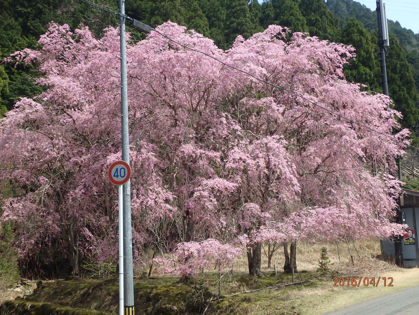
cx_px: 210
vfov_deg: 34.3
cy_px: 158
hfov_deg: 44.8
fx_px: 508
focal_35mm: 42
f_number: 5.2
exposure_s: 1/320
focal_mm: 7.5
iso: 125
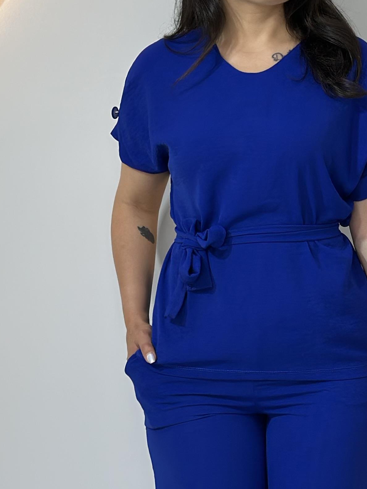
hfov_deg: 12.1
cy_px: 353
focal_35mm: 122
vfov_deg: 16.1
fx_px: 1724
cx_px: 299
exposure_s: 1/132
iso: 64
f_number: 1.78
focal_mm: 6.86
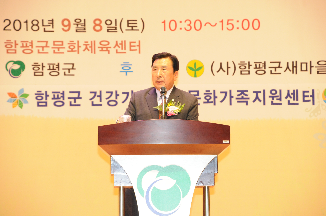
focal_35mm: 202
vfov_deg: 6.8
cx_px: 163
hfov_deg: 10.2
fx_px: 1832
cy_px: 108
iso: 1600
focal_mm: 135
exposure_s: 1/80
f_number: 8
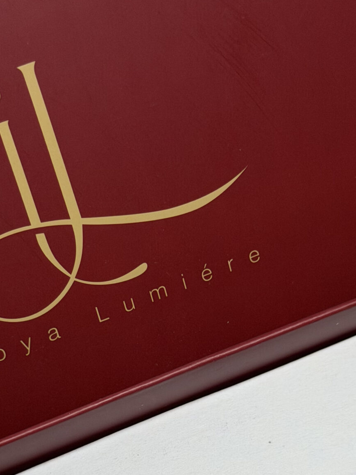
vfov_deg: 18.3
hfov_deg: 14.0
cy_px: 411
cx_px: 197
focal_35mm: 106
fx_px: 1454
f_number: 1.78
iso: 64
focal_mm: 6.76
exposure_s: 1/100
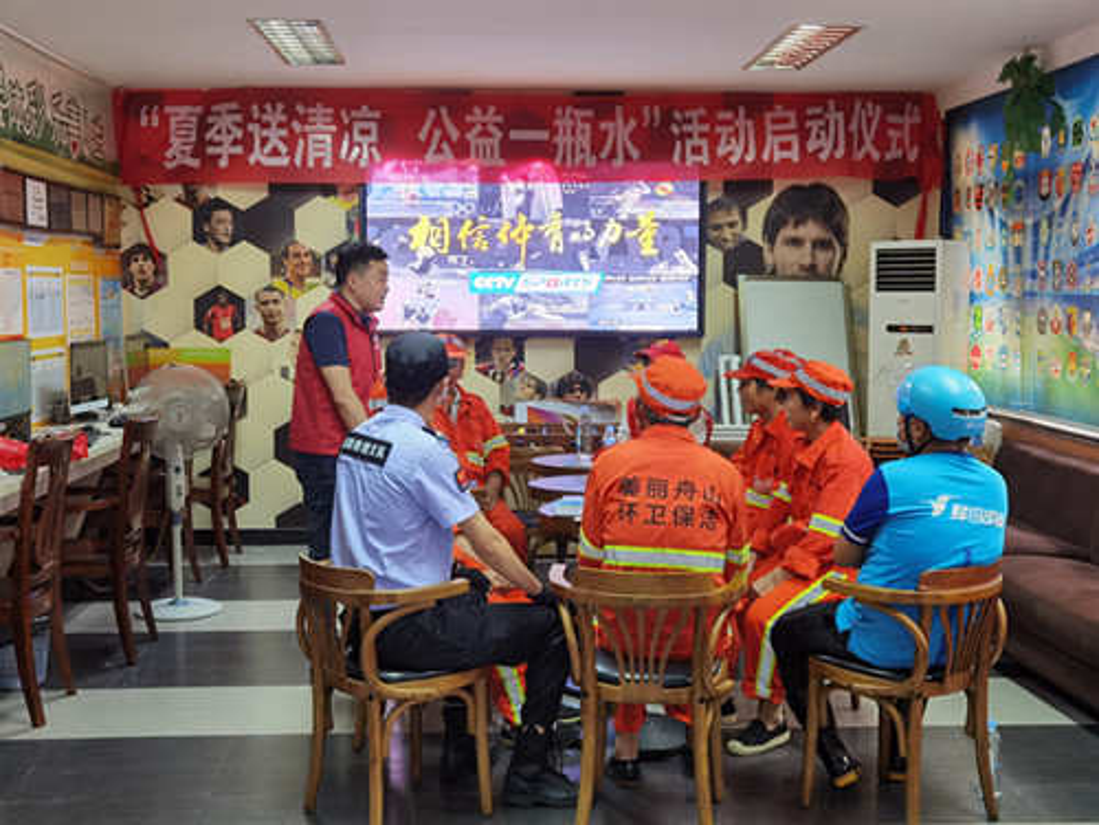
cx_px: 550
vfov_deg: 32.9
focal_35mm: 44
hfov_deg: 42.9
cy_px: 412
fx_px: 1397
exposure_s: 1/33.3
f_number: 1.9
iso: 160
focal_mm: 6.71
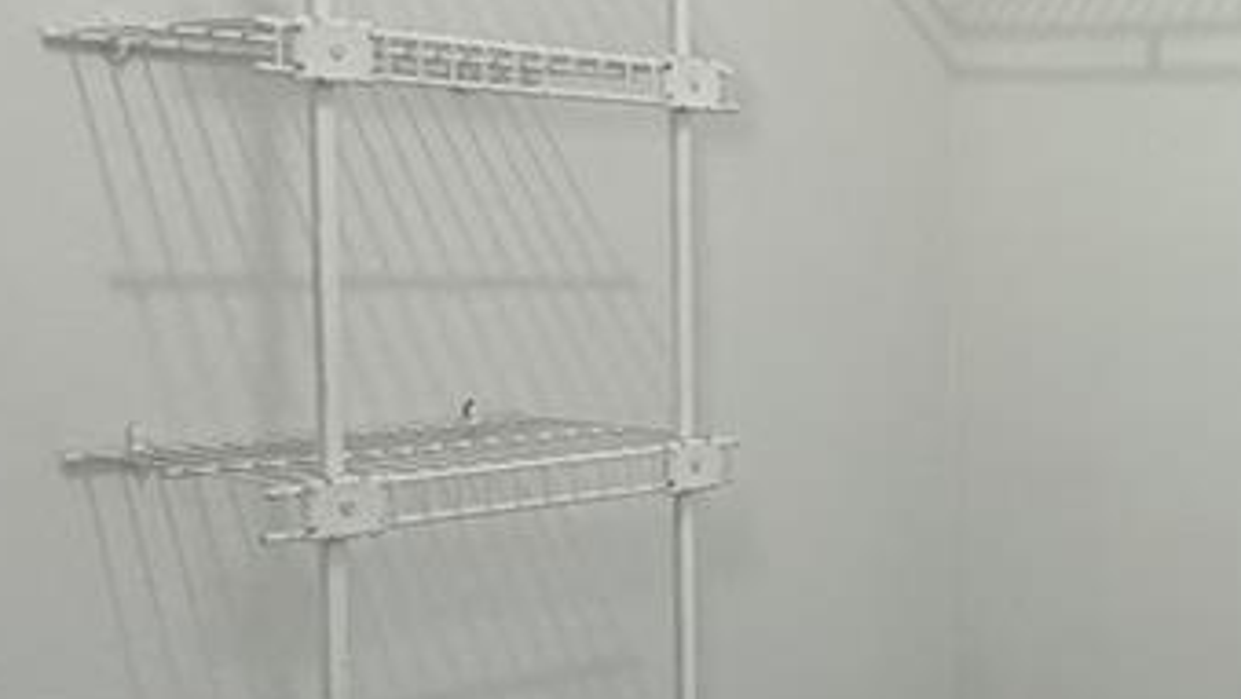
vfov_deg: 22.2
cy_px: 421
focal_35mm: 54
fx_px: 1778
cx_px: 1362
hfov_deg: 33.6
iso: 250
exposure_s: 1/120
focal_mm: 2.22
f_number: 2.2
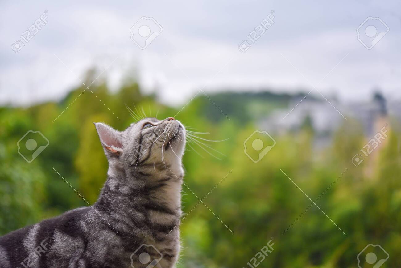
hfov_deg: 33.4
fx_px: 668
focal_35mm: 60
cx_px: 200
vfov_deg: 22.6
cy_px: 134
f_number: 2.8
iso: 800
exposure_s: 1/4000
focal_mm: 60
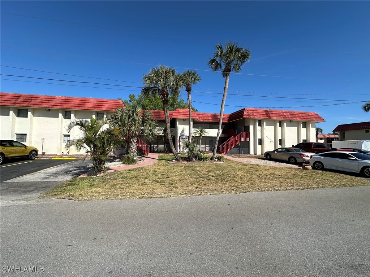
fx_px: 150
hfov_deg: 102.1
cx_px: 185
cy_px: 138
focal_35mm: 14
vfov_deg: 85.7
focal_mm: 2.22
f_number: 2.2
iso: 50
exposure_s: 1/1984
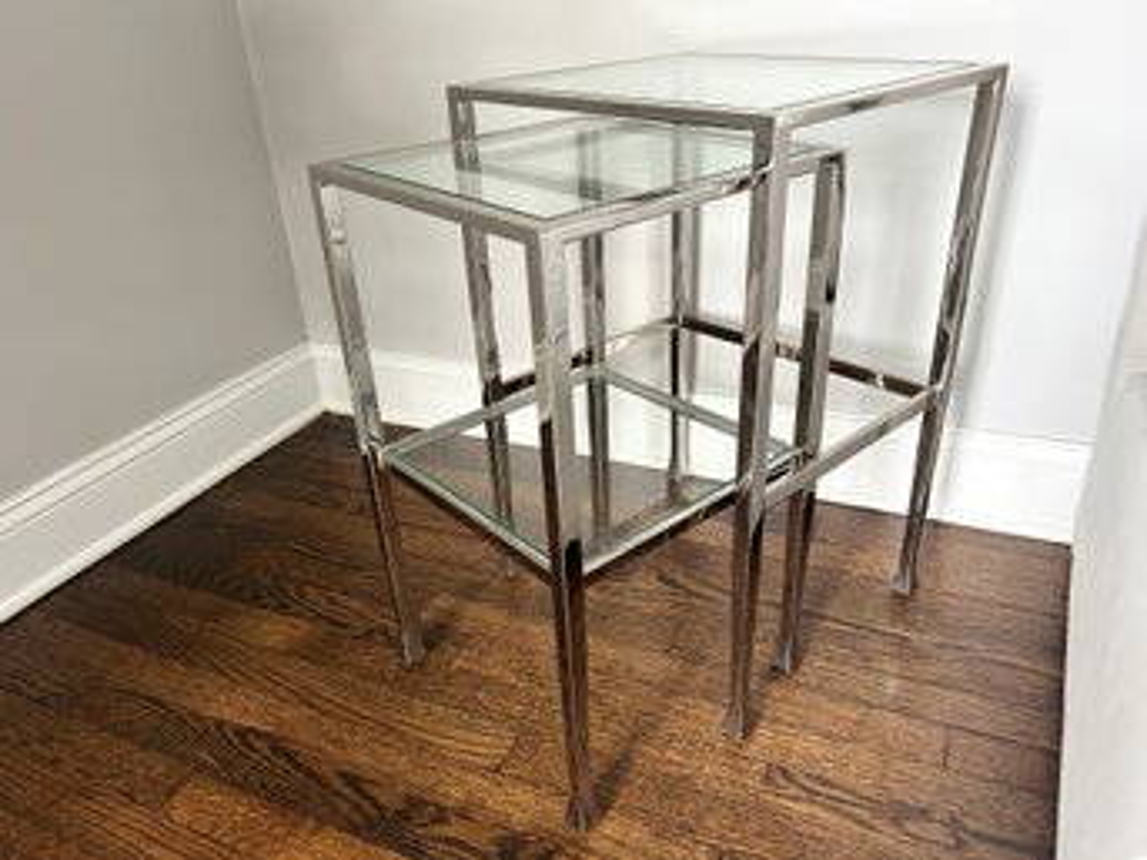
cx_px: 574
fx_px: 861
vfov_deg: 53.0
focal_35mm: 26
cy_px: 430
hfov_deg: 67.3
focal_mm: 5.7
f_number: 1.5
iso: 160
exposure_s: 1/60
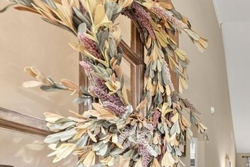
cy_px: 172
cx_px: 259
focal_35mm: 32
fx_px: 222
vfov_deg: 36.4
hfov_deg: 47.0
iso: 800
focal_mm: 14
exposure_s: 1/6
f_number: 7.1
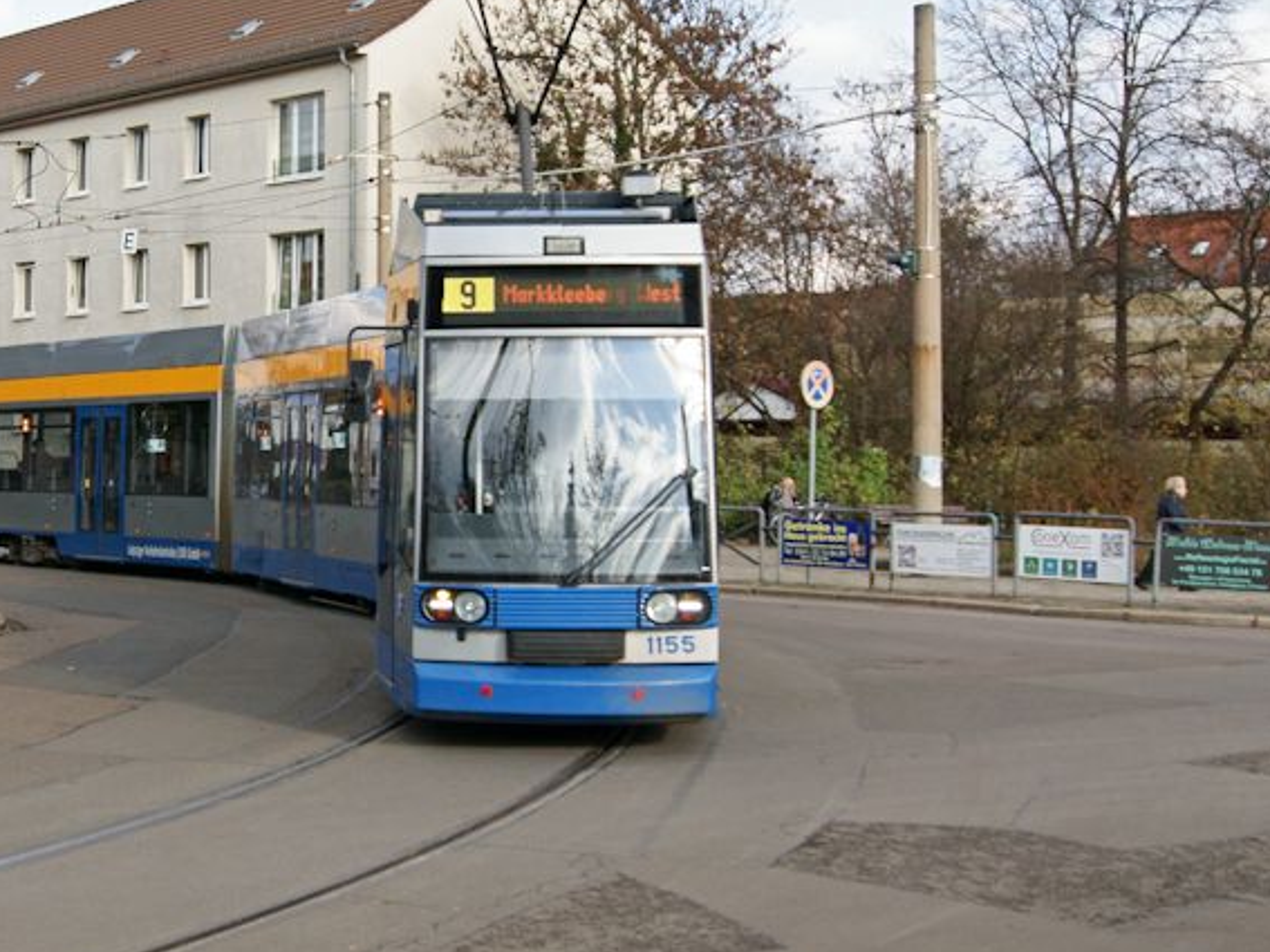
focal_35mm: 61
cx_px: 188
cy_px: 476
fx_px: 2238
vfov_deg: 24.0
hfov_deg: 30.6
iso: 400
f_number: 5.6
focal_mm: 20
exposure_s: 1/500
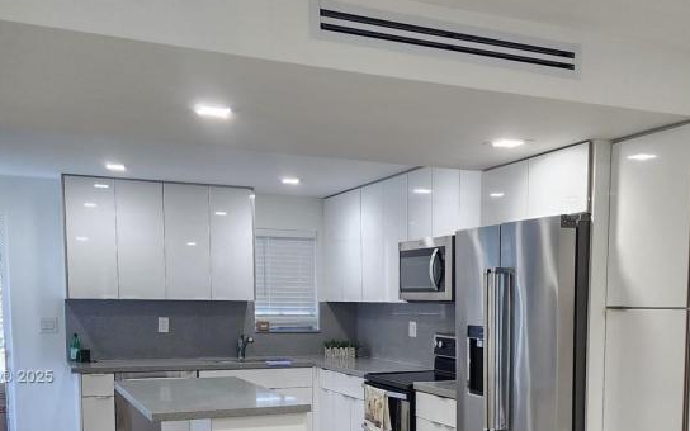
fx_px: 809
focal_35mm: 43
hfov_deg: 45.9
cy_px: 378
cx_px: 419
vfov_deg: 28.8
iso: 160
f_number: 1.8
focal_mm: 6.4
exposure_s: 1/120
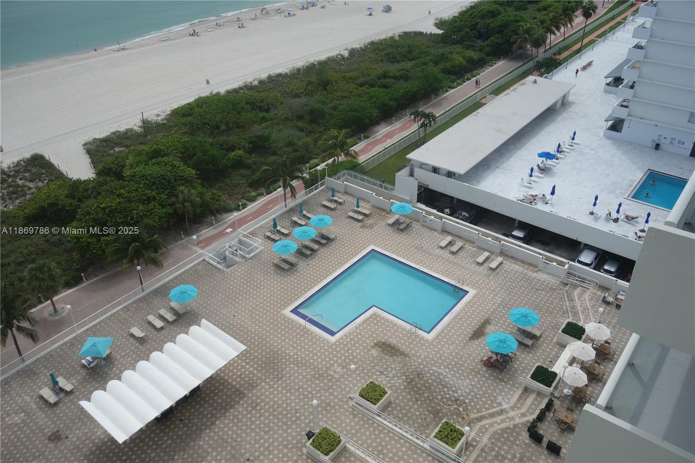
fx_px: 540
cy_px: 232
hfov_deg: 65.5
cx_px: 348
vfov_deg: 46.4
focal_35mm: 28
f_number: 5.6
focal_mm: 10.4
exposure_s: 1/640
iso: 125
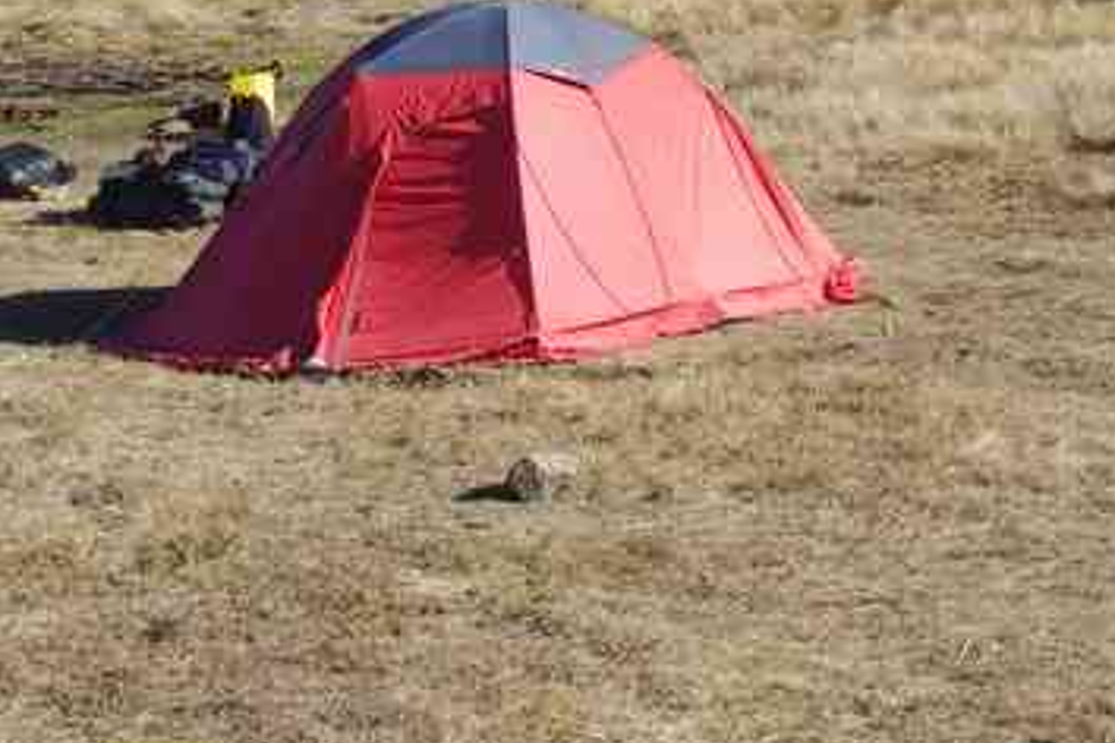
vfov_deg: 13.5
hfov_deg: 20.7
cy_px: -227
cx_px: 814
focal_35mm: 98
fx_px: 3030
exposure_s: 1/50
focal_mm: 23.1
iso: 200
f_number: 11
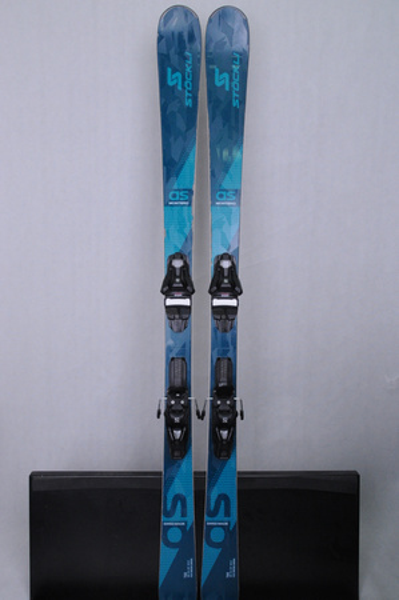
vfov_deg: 57.3
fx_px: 550
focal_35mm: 33
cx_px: 200
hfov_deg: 39.9
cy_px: 300
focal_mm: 22
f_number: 8
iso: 1800
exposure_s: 1/125
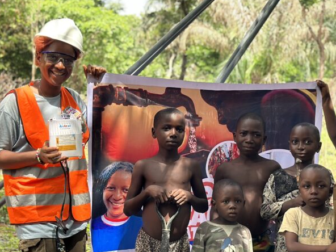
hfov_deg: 23.5
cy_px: 140
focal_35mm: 83
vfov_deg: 17.8
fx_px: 806
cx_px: 197
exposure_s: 1/659
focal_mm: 6.86
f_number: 1.78
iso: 80
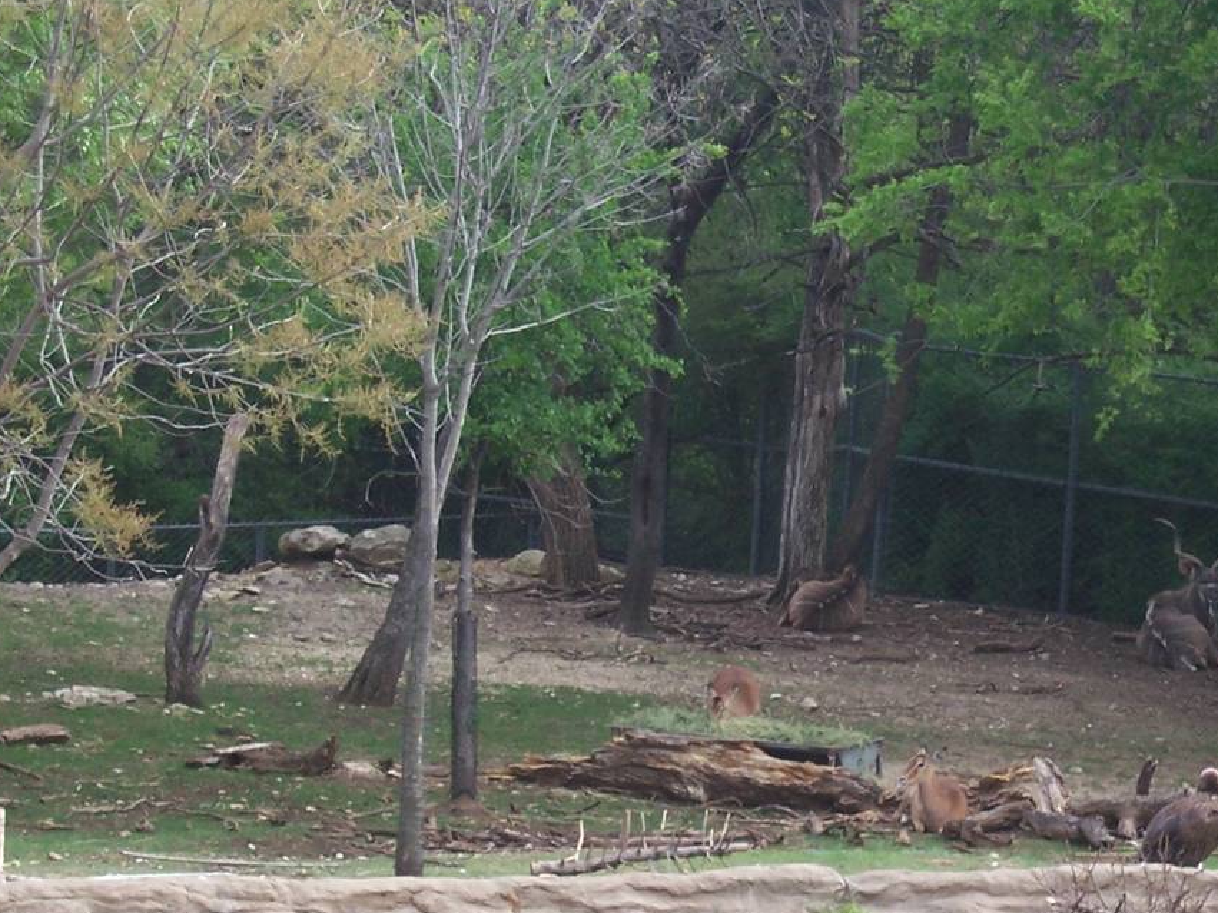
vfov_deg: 7.3
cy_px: 637
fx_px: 7142
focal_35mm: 203
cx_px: 667
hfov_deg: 9.7
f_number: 5.6
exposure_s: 1/90
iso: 80
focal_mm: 18
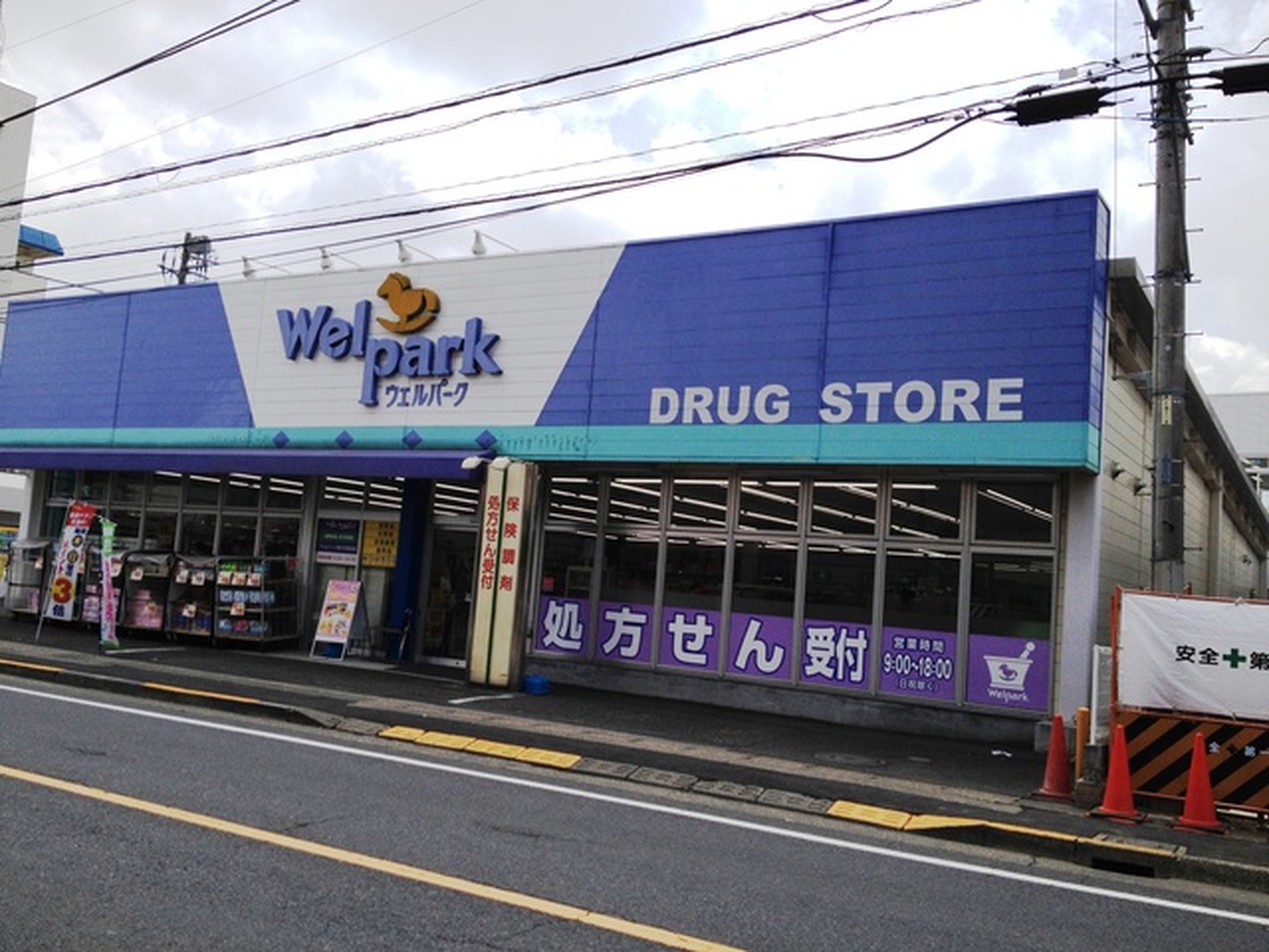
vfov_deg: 40.7
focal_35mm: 35
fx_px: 1283
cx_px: 634
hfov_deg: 52.6
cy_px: 476
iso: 50
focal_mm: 4.28
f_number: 2.4
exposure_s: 1/2123
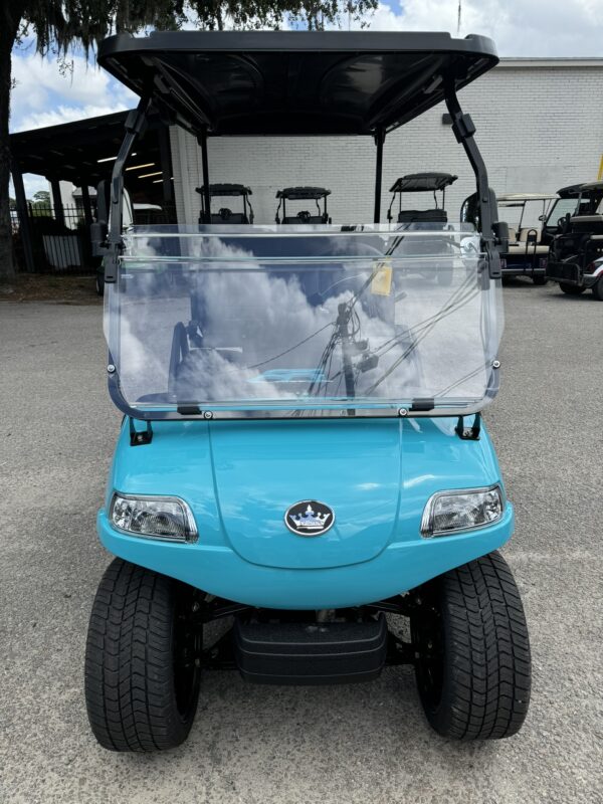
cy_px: 402
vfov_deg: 71.6
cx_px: 302
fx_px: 557
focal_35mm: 24
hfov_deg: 56.8
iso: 80
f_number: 1.78
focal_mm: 6.76
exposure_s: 1/2415
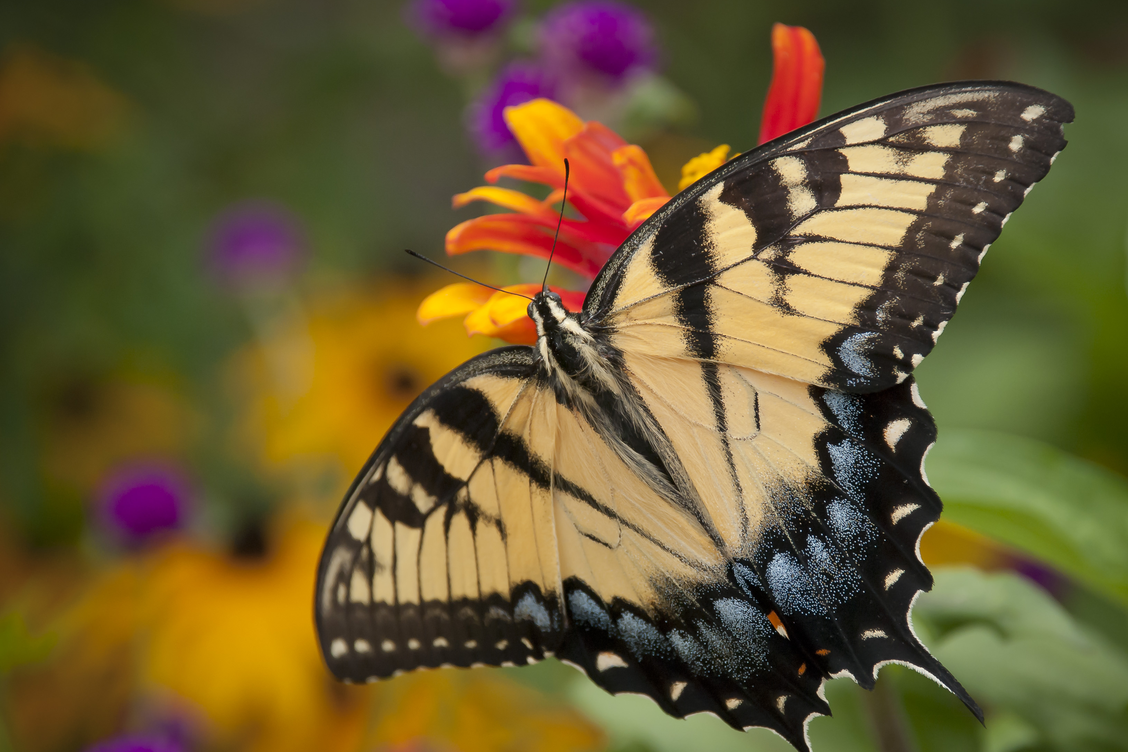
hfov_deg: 8.6
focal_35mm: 241
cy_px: 438
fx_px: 7538
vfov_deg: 5.7
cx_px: 631
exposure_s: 1/500
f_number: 5.6
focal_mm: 135
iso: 400
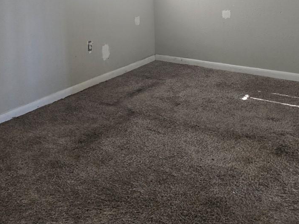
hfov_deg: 36.7
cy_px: 16
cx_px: 180
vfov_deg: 26.9
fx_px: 449
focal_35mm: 52
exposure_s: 1/60
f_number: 1.7
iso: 500
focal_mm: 6.3
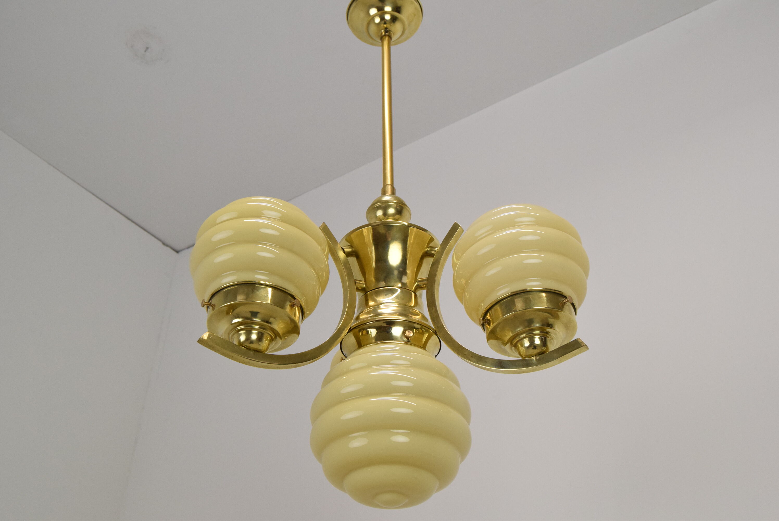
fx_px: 747
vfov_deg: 38.4
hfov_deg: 55.1
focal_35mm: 34
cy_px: 260
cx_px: 390
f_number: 9
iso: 1600
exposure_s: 1/320
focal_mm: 23
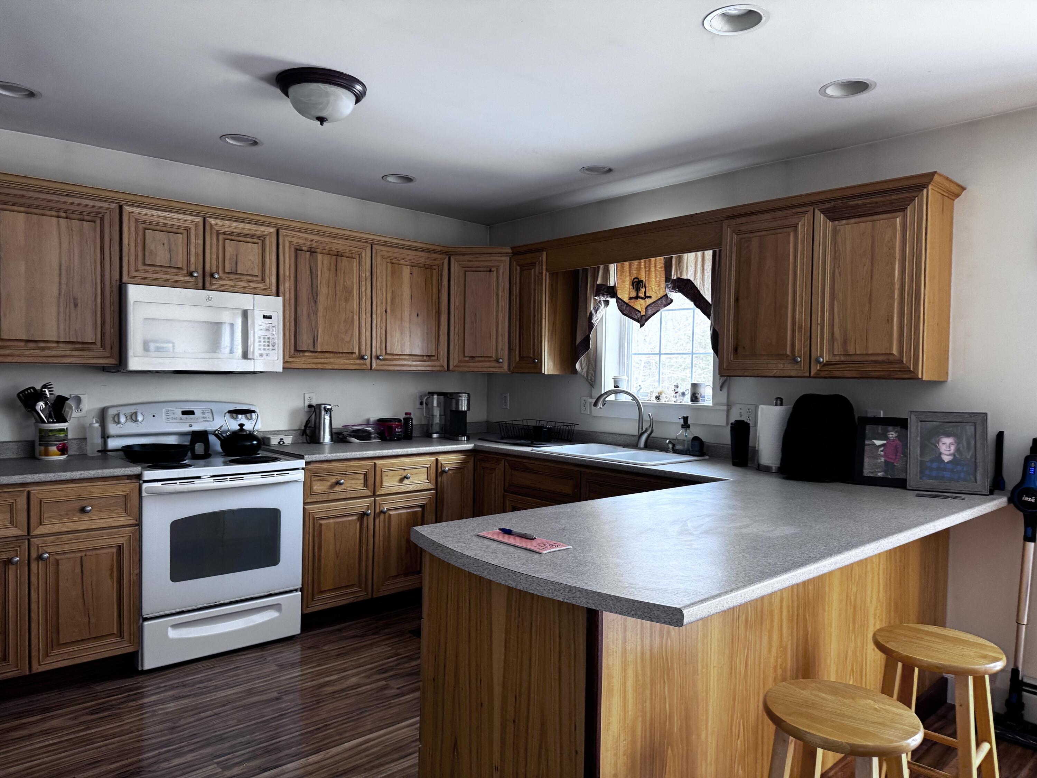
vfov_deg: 56.8
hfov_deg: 71.6
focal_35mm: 24
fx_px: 719
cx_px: 518
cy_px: 389
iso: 160
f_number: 1.78
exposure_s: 1/121
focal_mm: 6.76
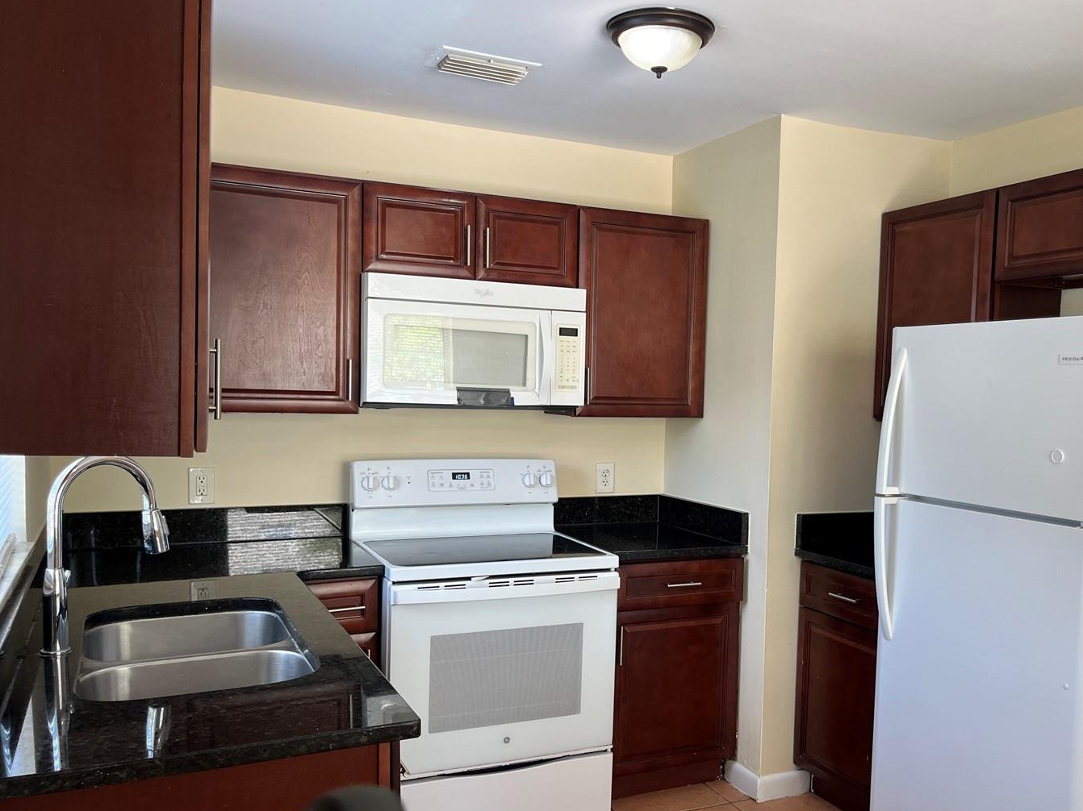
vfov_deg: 45.3
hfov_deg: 58.0
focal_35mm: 31
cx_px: 631
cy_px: 452
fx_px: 970
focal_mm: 5.1
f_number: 1.6
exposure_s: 1/120
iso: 80
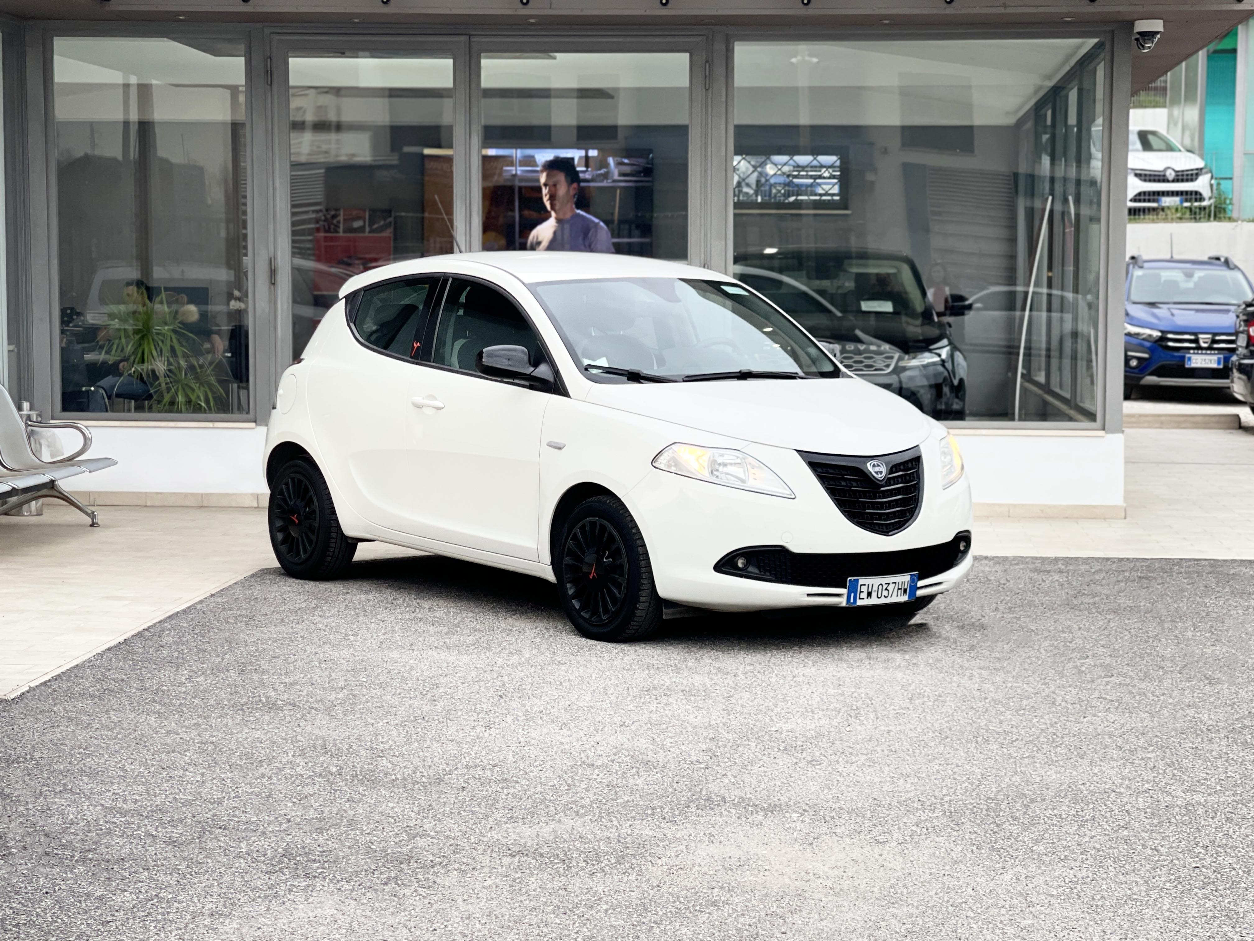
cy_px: 470
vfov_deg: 22.9
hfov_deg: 30.3
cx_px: 627
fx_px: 2318
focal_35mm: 64
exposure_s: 1/121
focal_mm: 7.5
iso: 64
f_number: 2.2
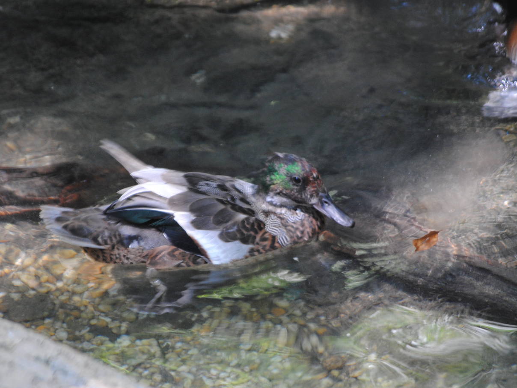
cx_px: 247
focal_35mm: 306
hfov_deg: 6.5
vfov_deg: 4.9
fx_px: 4570
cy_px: 219
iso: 400
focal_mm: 160
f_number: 5.3
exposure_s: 1/30
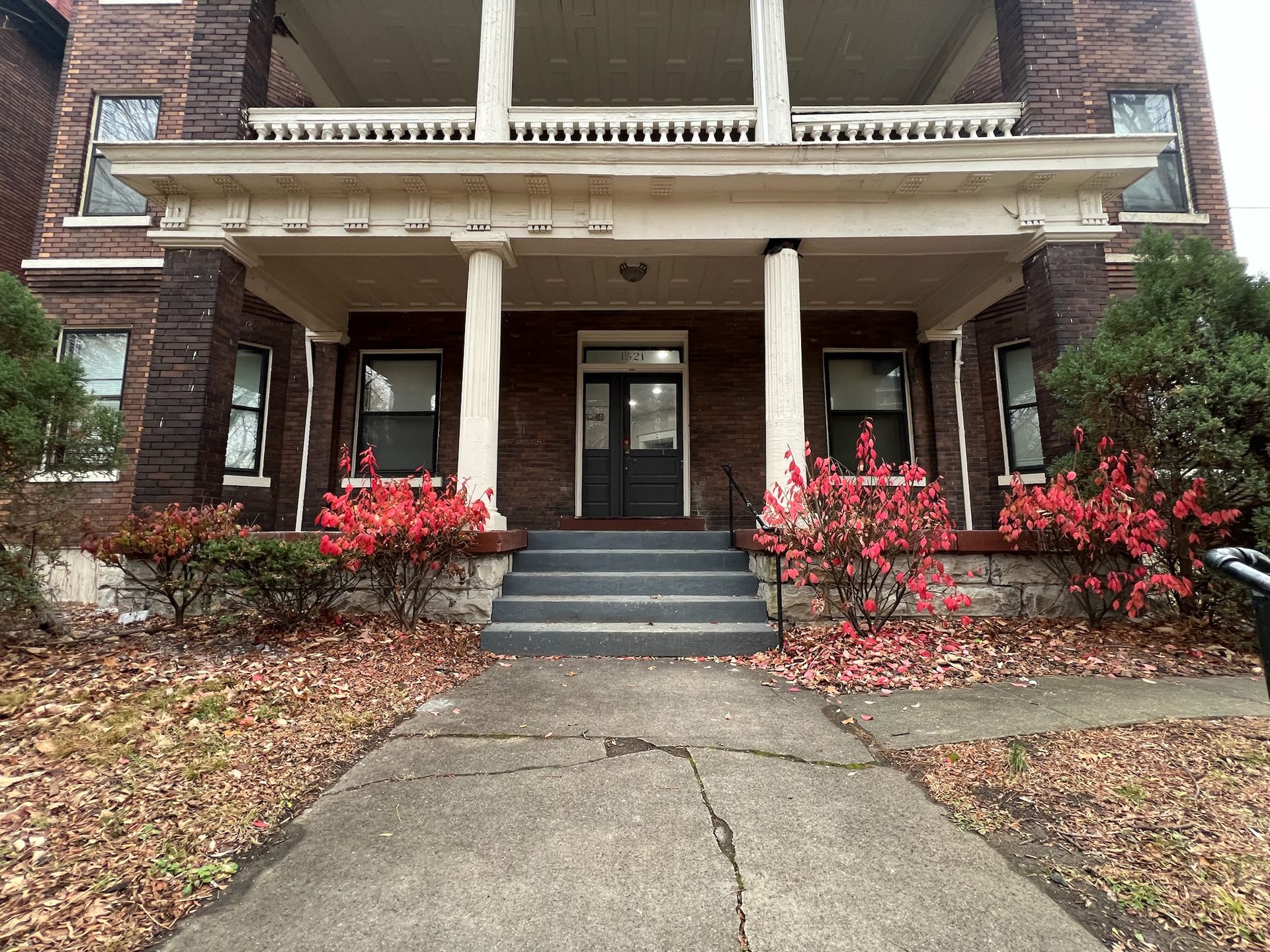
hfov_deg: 106.2
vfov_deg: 89.9
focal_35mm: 13
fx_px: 477
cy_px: 476
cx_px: 635
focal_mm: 1.57
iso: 160
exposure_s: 1/99
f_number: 1.8
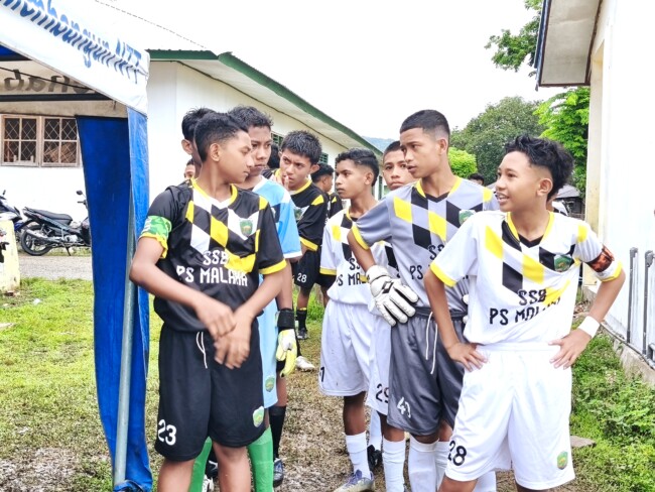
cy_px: 246
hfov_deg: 39.6
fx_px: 909
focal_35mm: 48
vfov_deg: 30.3
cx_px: 328
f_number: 1.65
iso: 50
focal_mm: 6.18
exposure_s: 1/108
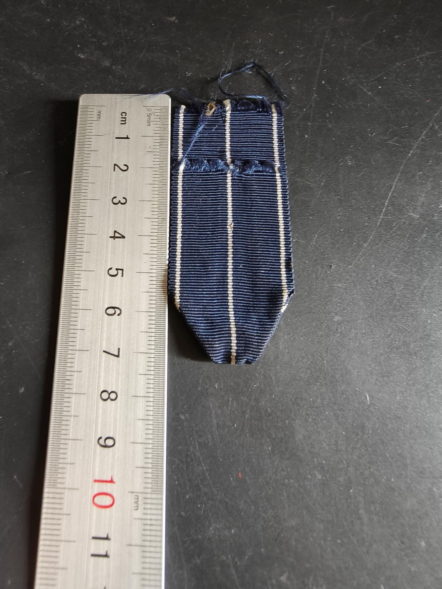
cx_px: 221
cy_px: 294
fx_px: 392
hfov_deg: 58.9
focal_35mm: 23
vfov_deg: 73.9
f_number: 2
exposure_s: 1/22.9
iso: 1600
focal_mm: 2.32
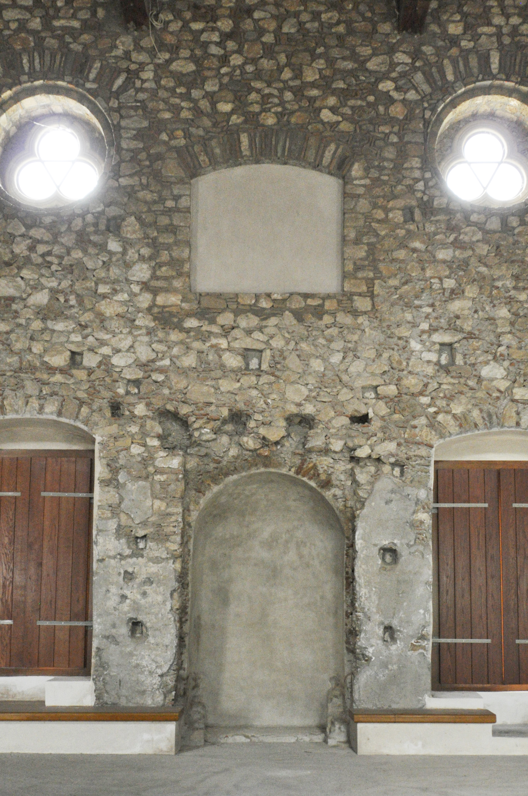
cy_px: 398
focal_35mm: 36
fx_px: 794
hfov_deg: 36.8
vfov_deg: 53.2
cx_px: 264
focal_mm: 24
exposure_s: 1/60
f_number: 2.8
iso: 1800
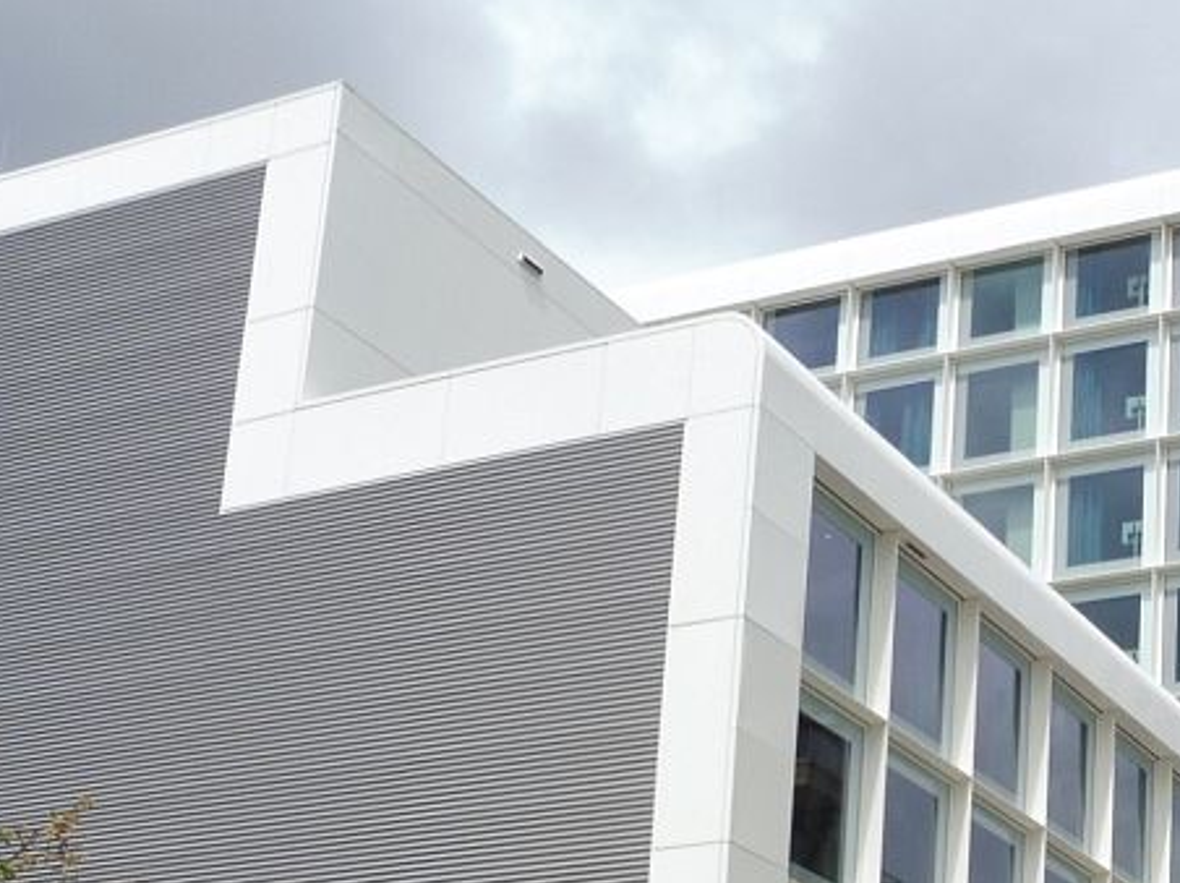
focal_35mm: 68
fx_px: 2316
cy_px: 976
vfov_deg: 20.5
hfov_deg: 26.9
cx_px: 1193
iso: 100
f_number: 4.5
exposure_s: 1/1000
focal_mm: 5.4
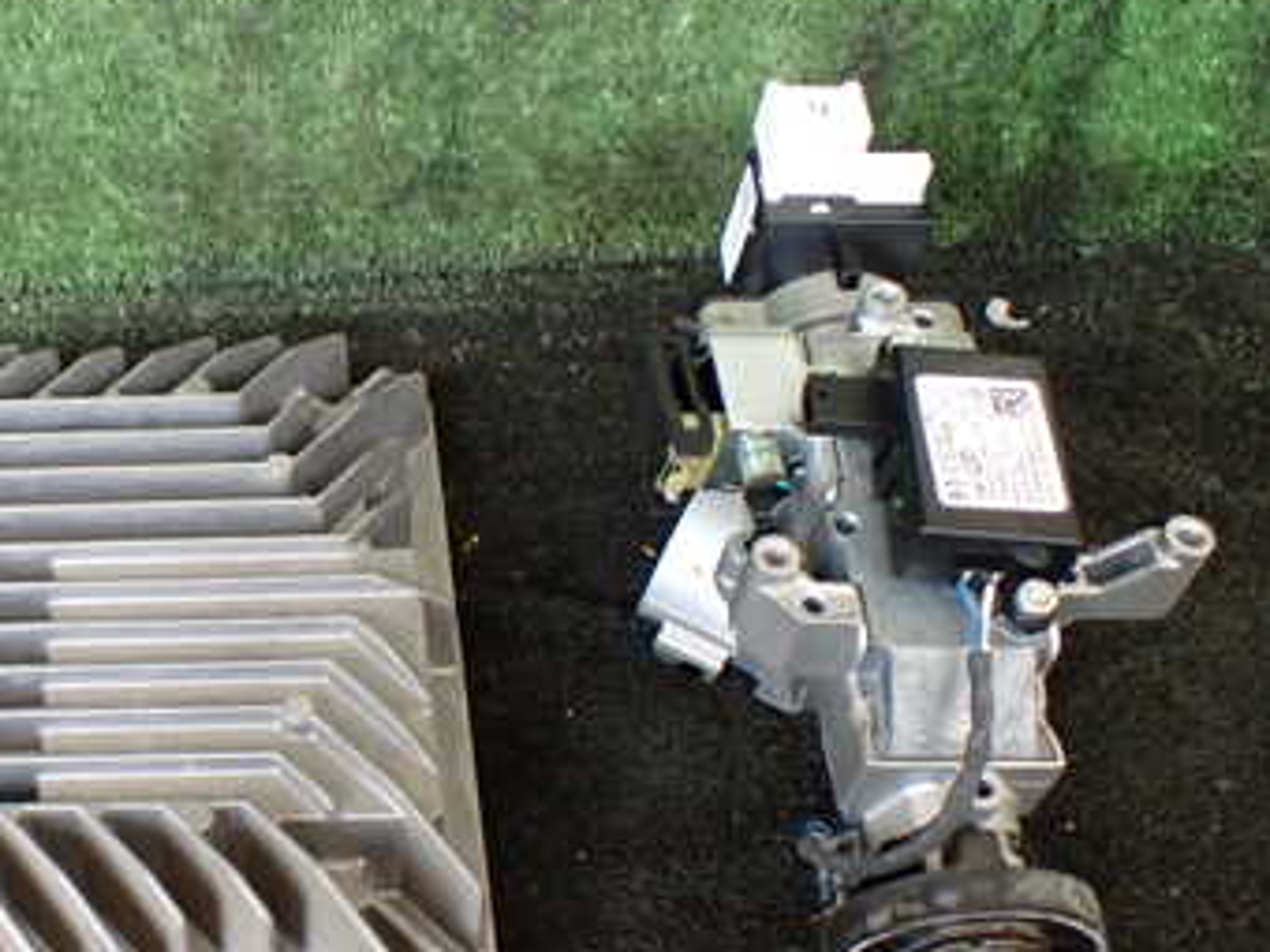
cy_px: 545
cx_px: 164
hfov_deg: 34.5
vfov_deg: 27.5
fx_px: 1944
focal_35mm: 53
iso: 400
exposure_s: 1/125
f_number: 2.3
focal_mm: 5.4
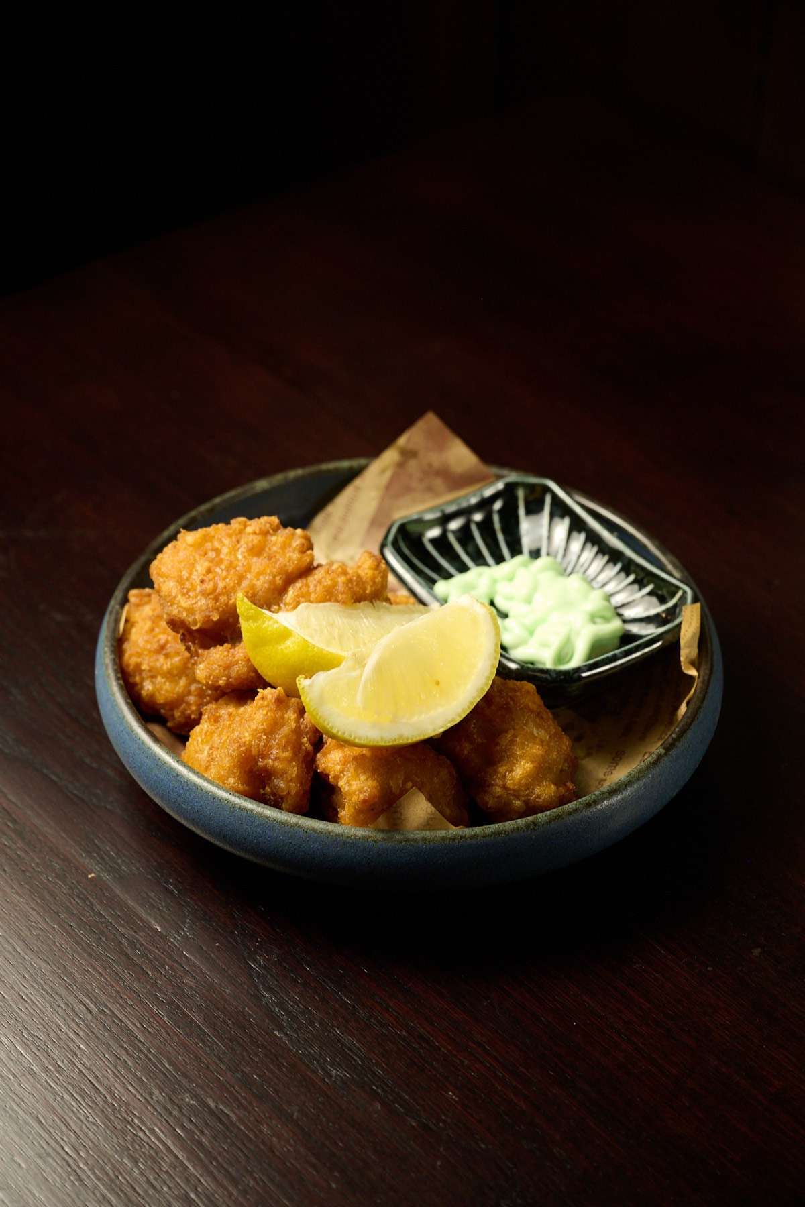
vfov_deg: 29.7
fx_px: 2281
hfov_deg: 20.0
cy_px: 604
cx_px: 402
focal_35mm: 68
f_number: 7.1
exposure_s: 1/60
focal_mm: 68
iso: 1250
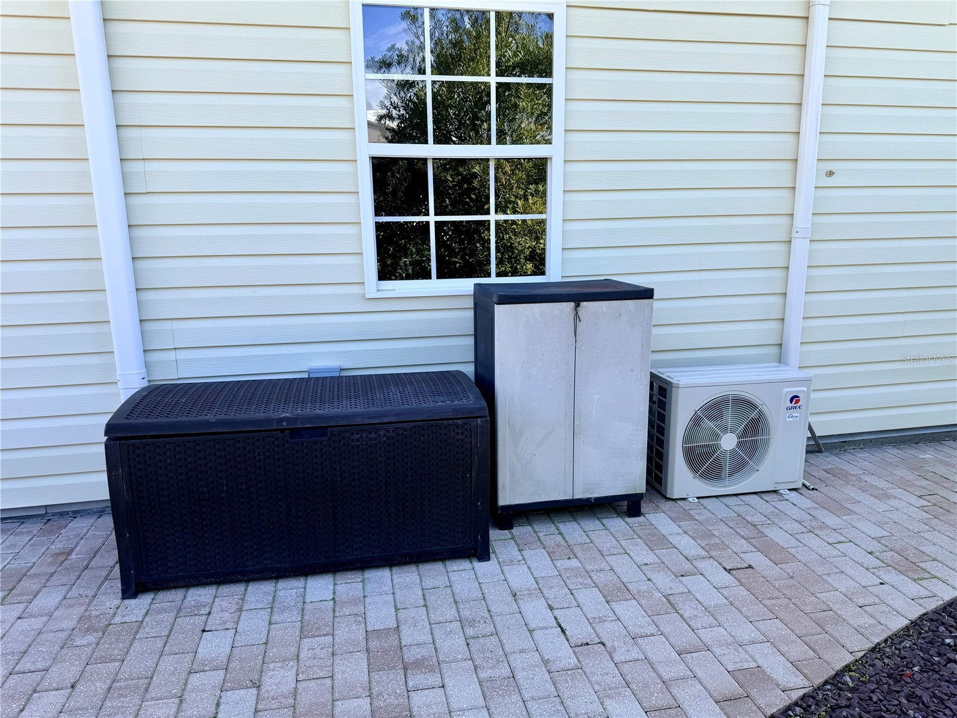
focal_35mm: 24
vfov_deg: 56.8
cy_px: 359
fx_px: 664
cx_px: 478
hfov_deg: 71.6
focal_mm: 6.76
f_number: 1.78
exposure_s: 1/943
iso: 80
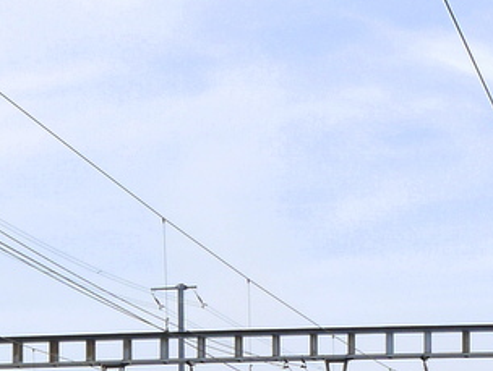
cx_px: 99
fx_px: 2268
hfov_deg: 12.4
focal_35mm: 159
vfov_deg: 9.1
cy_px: 542
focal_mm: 22
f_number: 8
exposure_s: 1/250
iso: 160
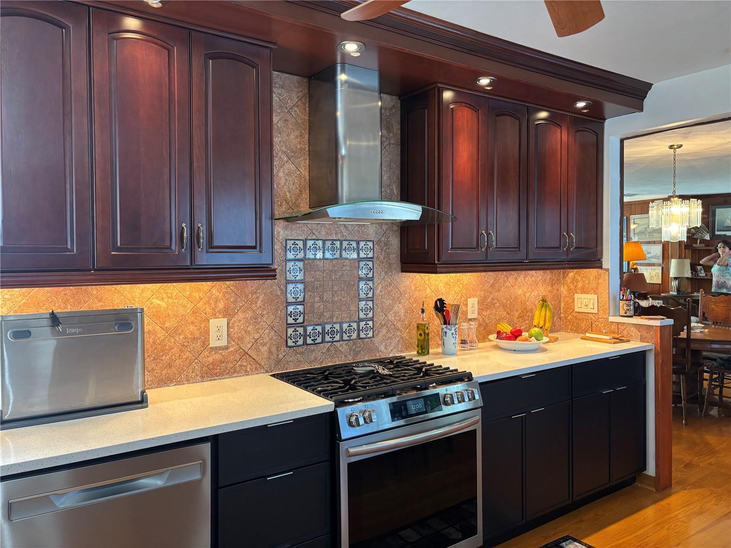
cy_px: 274
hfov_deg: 67.3
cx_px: 366
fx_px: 549
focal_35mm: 26
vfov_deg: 53.1
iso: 200
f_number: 1.6
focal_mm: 5.96
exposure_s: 1/60
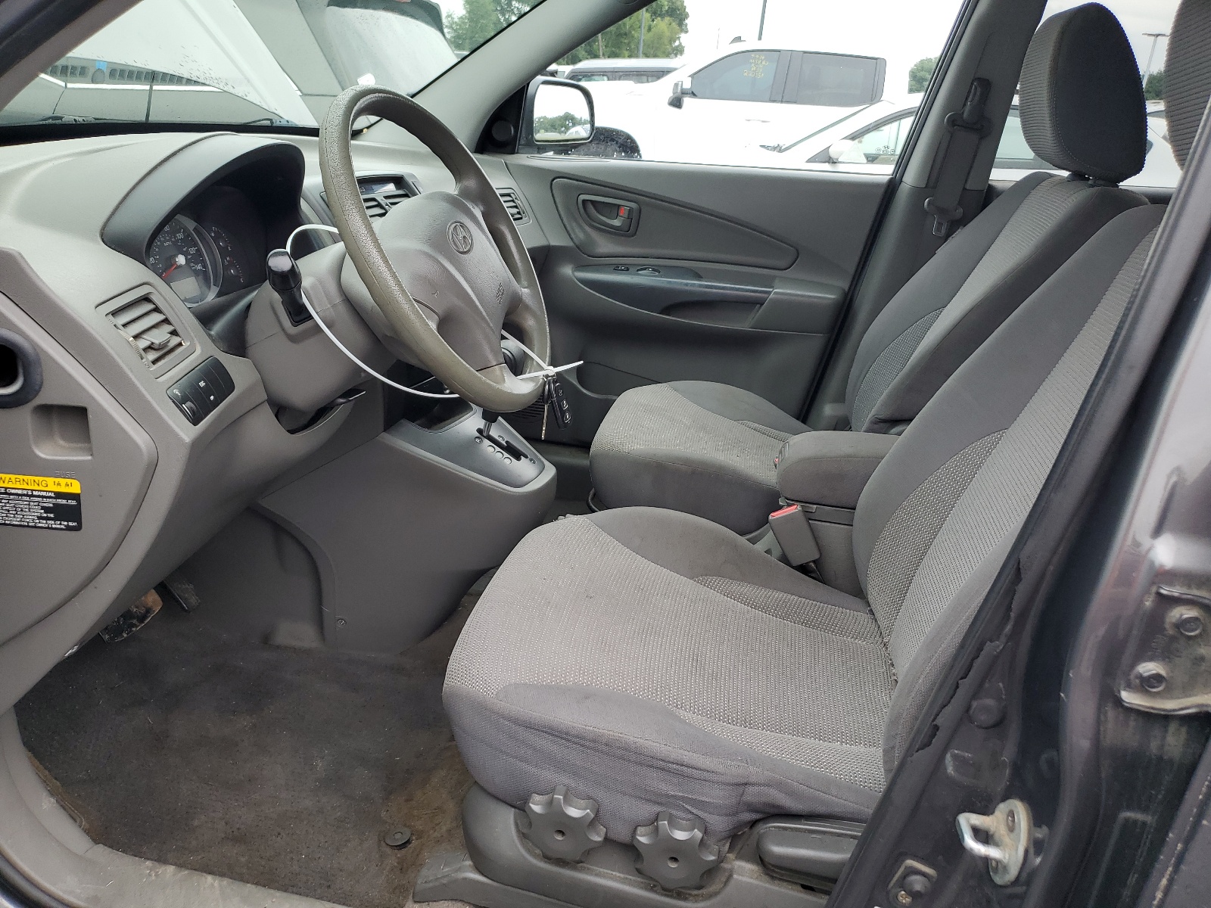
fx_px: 910
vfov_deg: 53.1
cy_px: 454
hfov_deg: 67.3
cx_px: 606
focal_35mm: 26
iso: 50
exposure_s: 1/303
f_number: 1.5
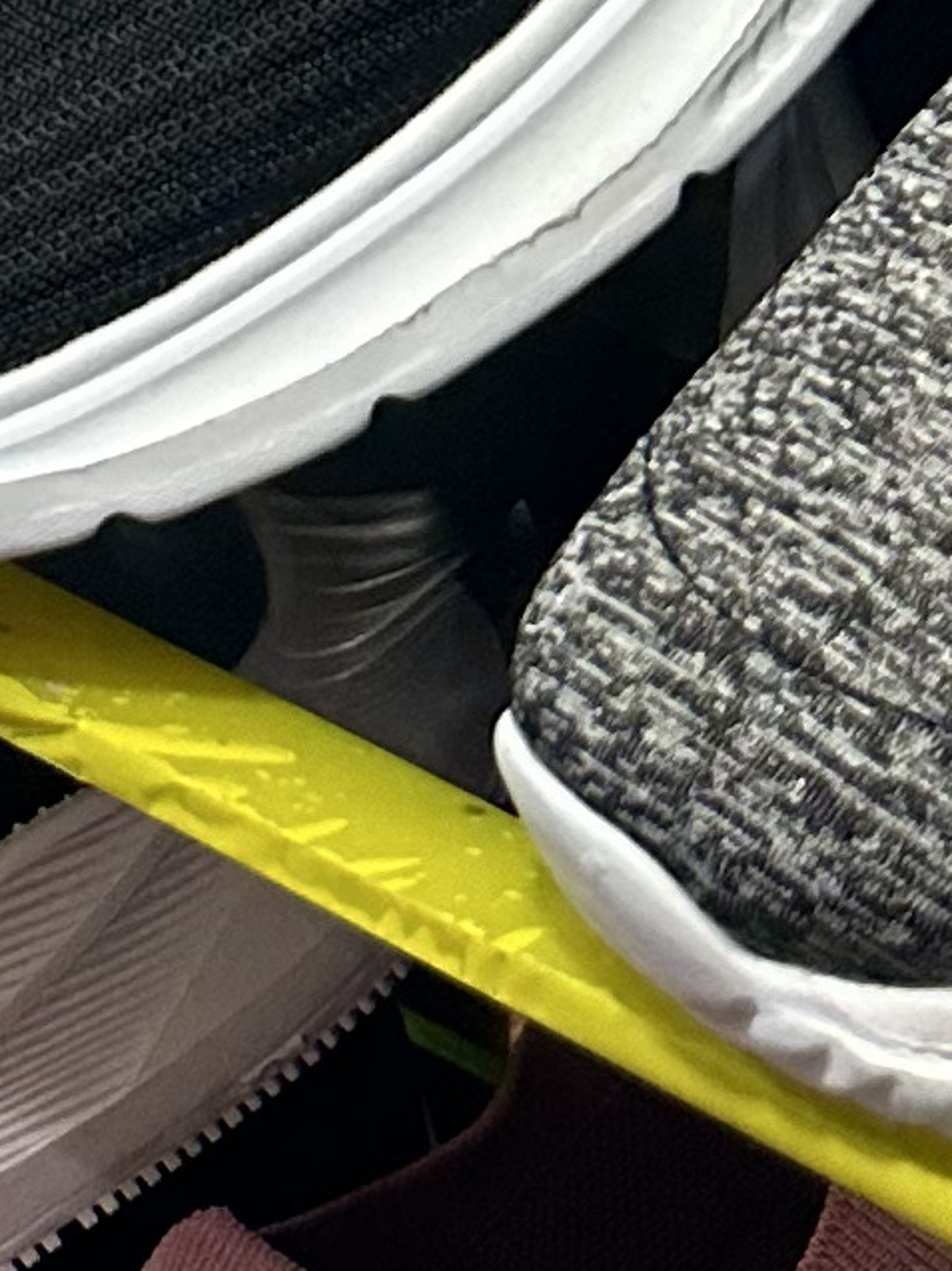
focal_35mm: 152
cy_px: -1273
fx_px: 5579
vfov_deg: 11.7
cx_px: -1303
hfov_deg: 8.9
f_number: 1.78
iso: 200
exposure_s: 1/100
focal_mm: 6.86
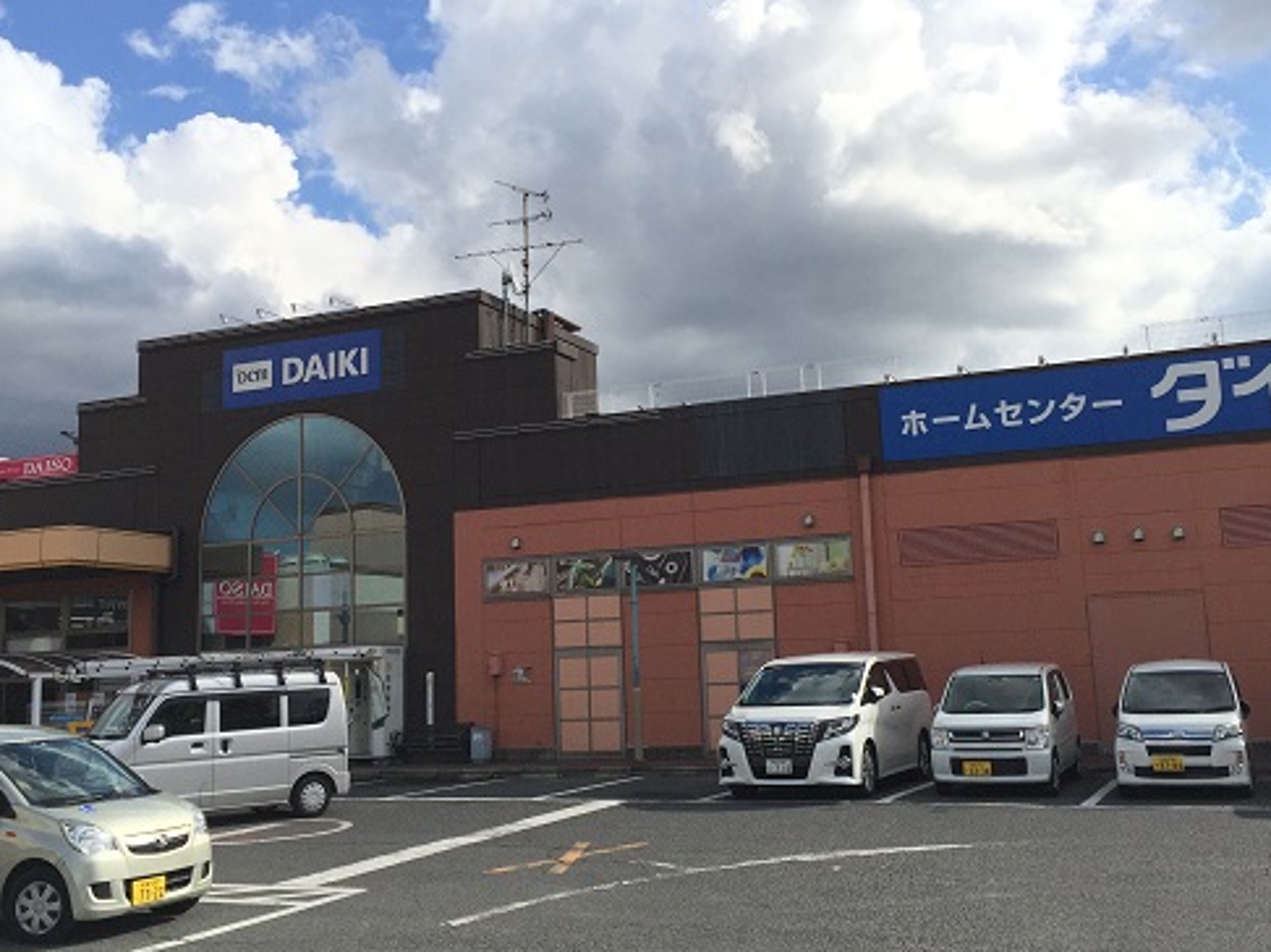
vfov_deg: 36.8
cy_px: 452
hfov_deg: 47.9
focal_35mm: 39
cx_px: 619
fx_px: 1431
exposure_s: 1/4950
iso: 32
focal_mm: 4.15
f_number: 2.2
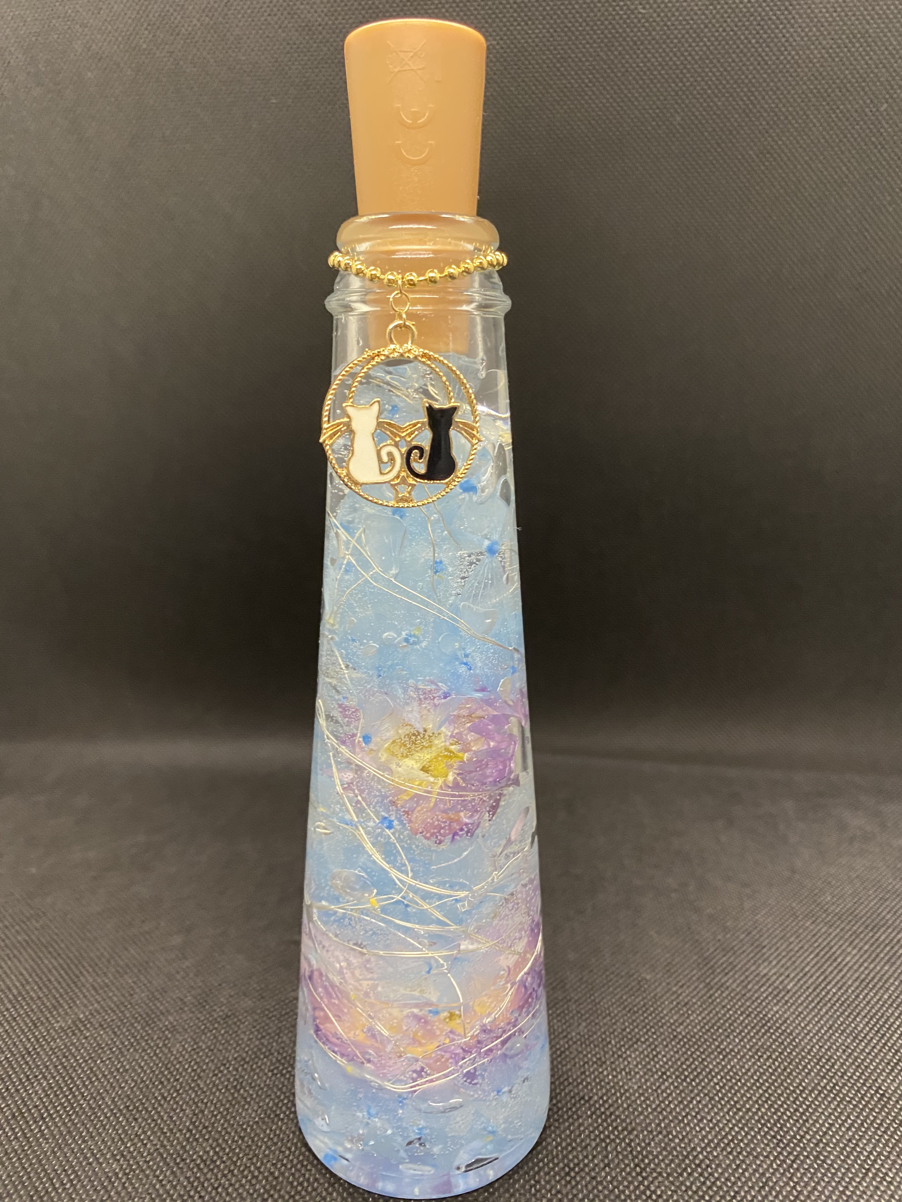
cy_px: 601
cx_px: 451
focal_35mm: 26
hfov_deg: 53.1
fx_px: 903
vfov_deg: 67.3
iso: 320
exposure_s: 1/50
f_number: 1.8
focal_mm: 4.25
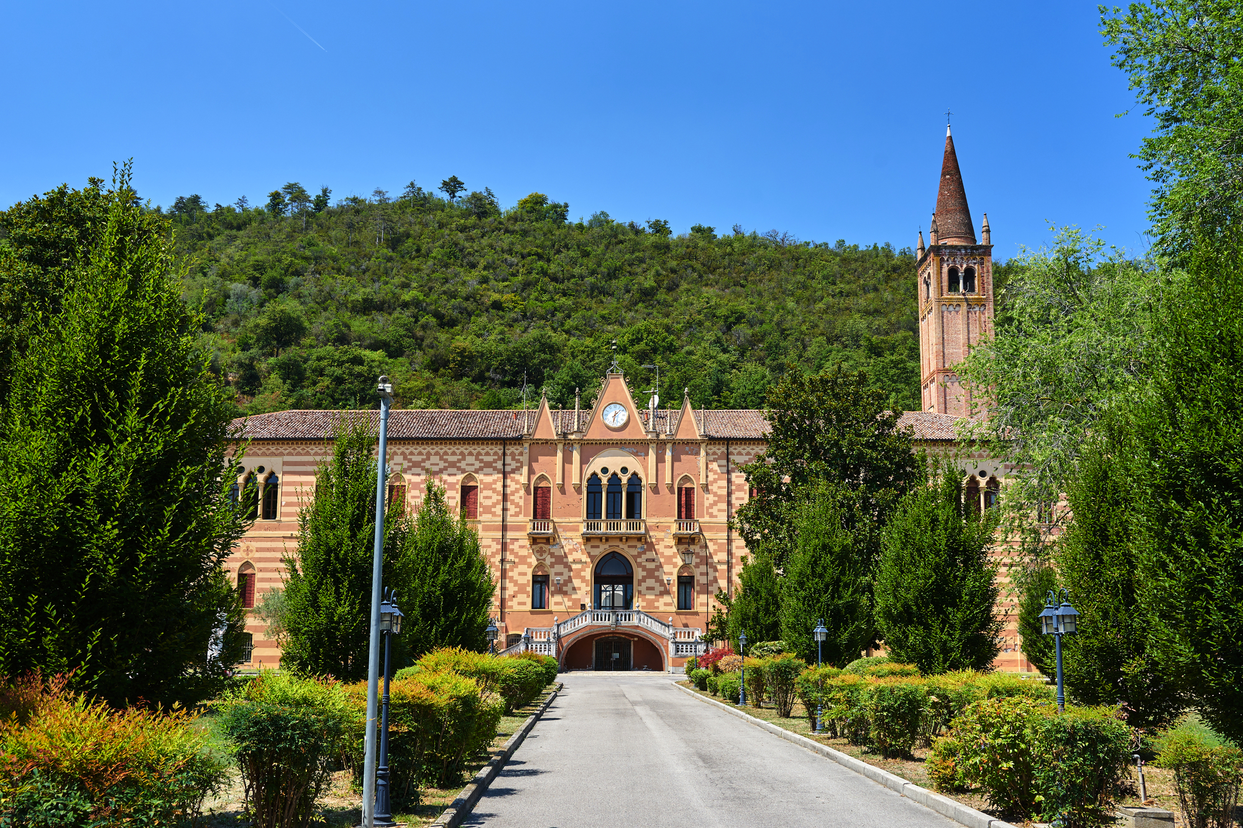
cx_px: 622
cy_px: 414
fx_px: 1174
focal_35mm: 34
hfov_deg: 55.8
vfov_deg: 38.9
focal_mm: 34
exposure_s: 1/60
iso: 100
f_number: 9
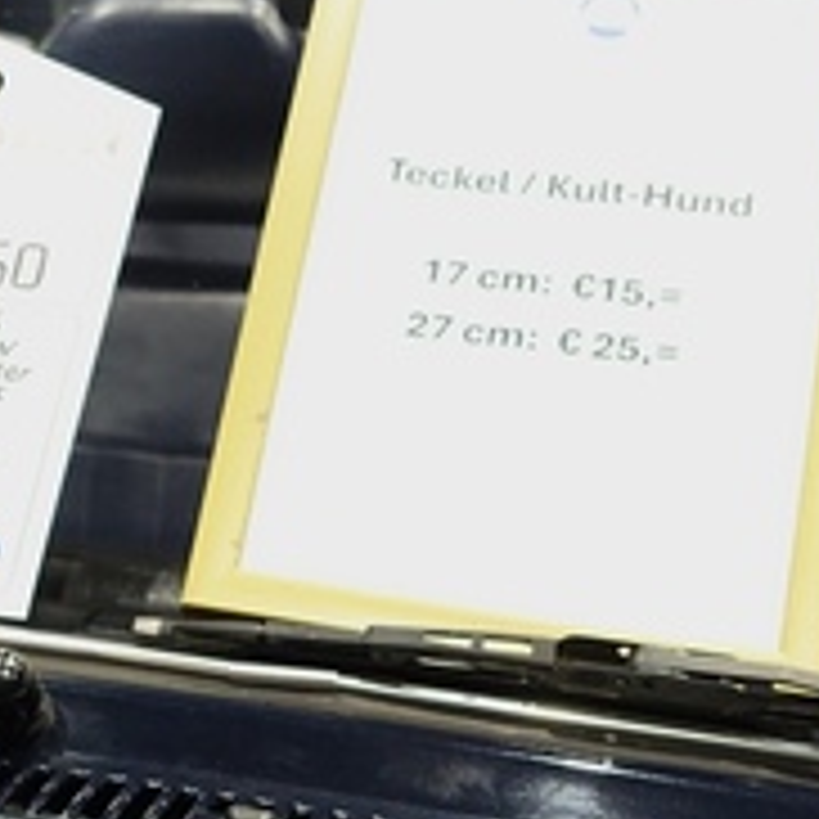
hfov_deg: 18.9
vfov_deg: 19.8
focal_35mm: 87
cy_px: 616
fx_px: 2329
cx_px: -148
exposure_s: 1/40
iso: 800
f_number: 2.5
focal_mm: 11.45
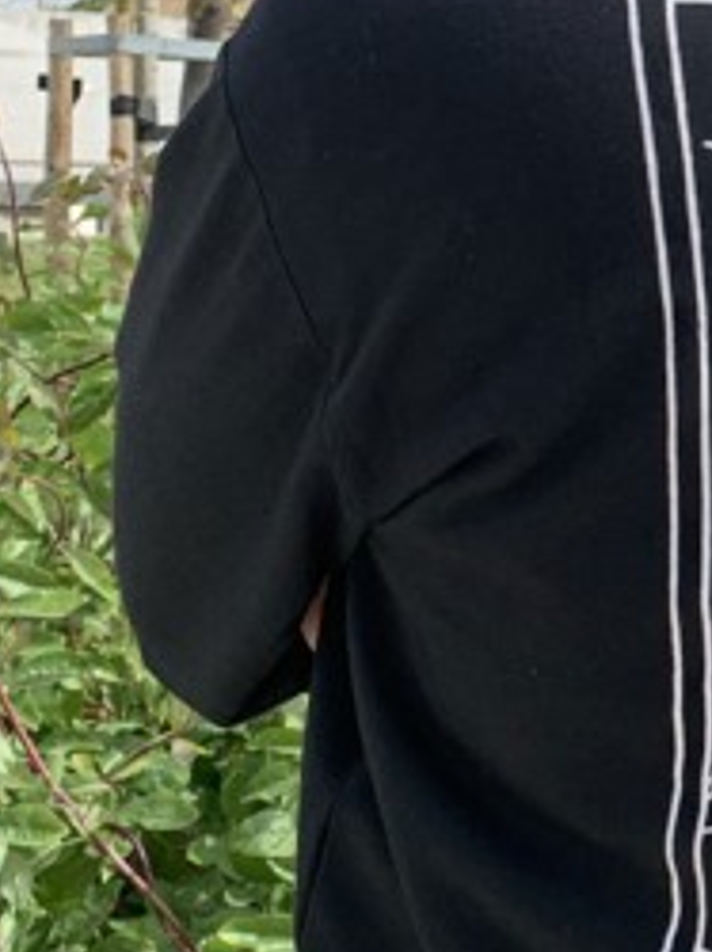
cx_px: 986
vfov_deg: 25.9
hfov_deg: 18.0
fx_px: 2060
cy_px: 347
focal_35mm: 75
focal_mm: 4.25
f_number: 1.8
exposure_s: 1/2309
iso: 25
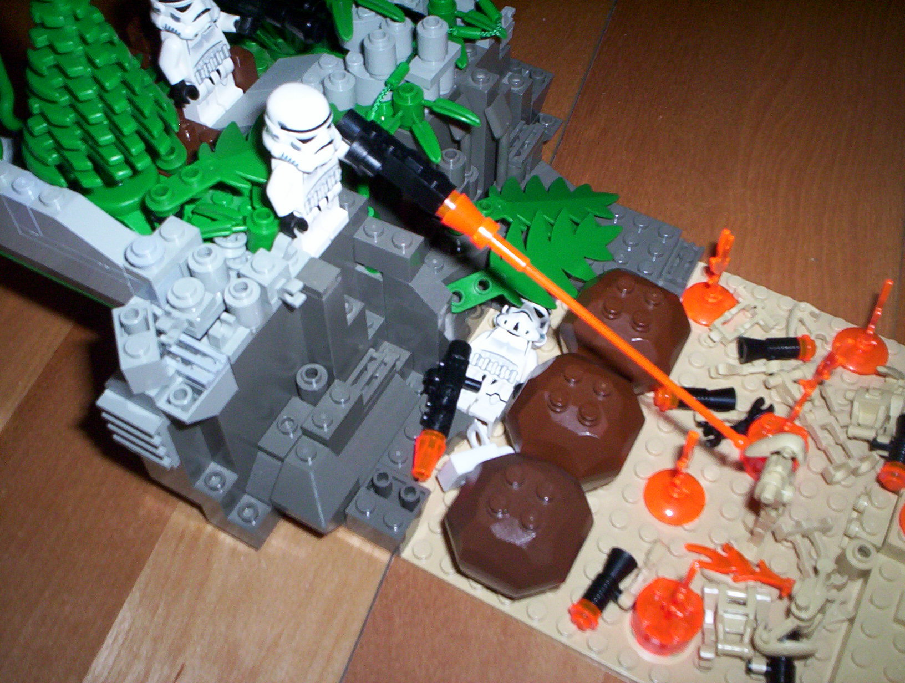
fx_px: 996
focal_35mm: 38
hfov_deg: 48.9
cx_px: 452
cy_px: 342
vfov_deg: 37.9
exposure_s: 1/60
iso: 140
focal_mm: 4.99
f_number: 4.5
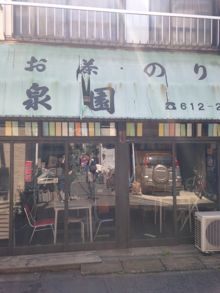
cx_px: 110
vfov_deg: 55.4
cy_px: 146
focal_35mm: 33
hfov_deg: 42.9
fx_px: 280
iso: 50
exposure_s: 1/276
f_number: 2.4
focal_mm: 4.12
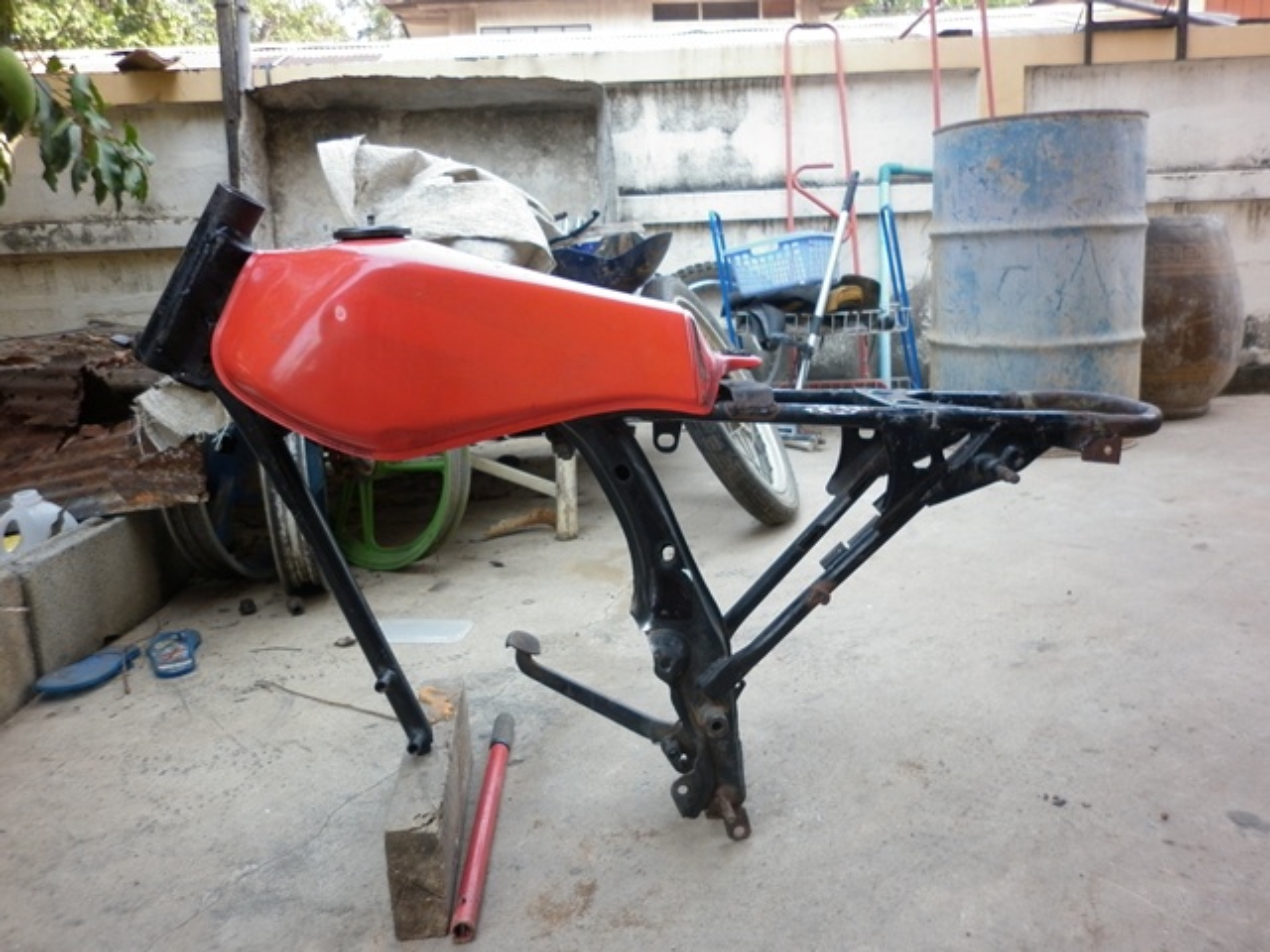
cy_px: 476
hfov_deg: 63.4
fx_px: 1027
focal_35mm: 28
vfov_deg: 49.7
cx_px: 635
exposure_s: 1/125
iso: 80
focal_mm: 5
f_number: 2.8
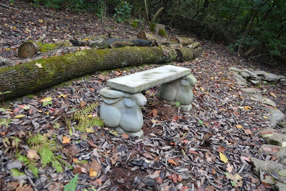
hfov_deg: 57.2
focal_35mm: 33
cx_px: 143
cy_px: 96
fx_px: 262
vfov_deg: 40.0
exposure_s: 1/100
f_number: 5
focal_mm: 22
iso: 400
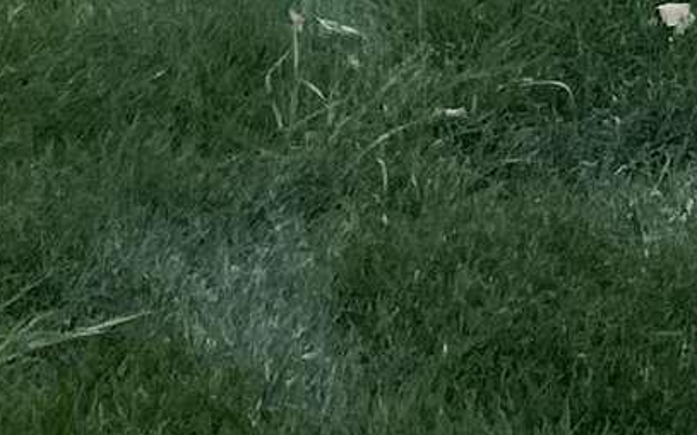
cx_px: 1675
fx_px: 3949
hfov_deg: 9.1
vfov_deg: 5.3
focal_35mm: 208
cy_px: -1536
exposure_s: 1/1715
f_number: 1.6
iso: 32
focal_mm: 4.2
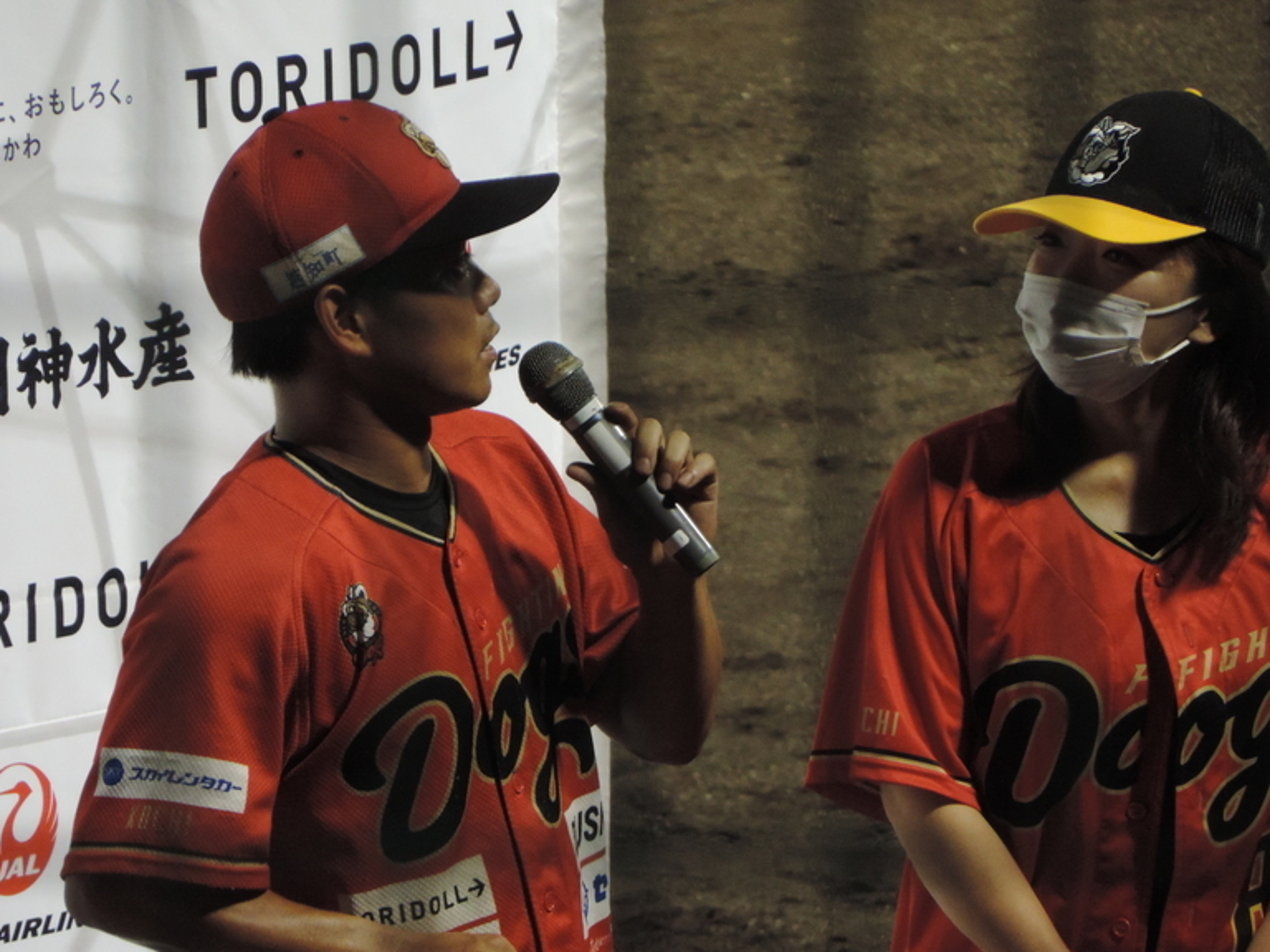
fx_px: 28654
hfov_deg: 2.5
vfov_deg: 1.9
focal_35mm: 781
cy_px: 491
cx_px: 618
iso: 800
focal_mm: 133.7
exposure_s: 1/60
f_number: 5.1
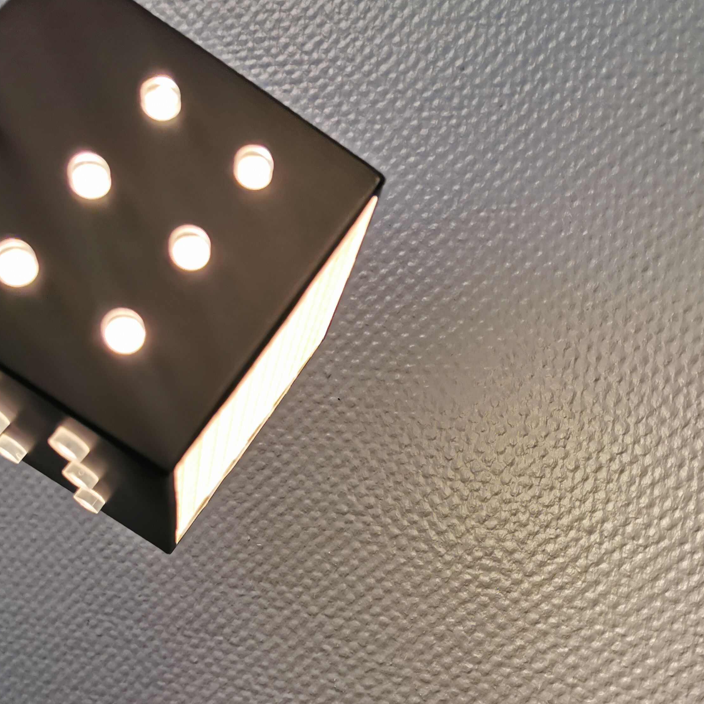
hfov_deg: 42.8
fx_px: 897
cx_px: 387
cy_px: 527
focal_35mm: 39
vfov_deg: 41.6
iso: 125
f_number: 1.6
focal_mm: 5.56
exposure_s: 1/120
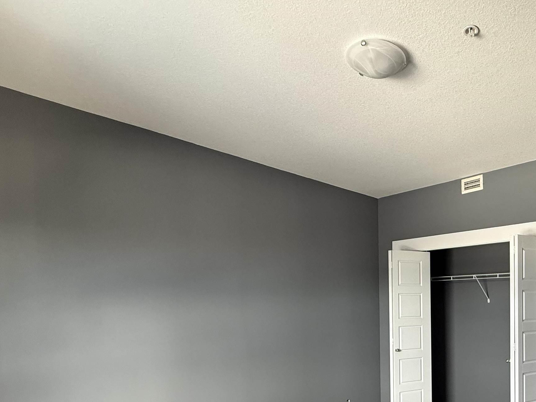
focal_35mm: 25
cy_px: 308
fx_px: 387
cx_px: 433
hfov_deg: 63.1
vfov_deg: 52.2
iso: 250
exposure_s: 1/99
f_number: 2.2
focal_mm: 2.22
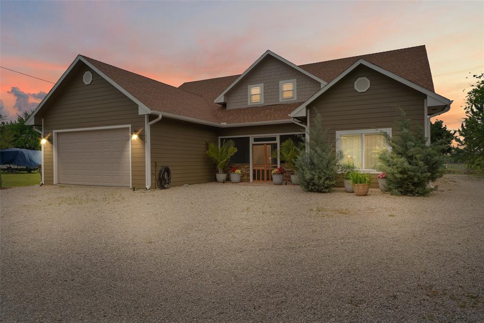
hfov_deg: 73.8
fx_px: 323
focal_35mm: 24
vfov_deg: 53.1
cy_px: 162
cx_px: 242
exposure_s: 1/1000
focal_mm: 24
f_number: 9
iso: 640
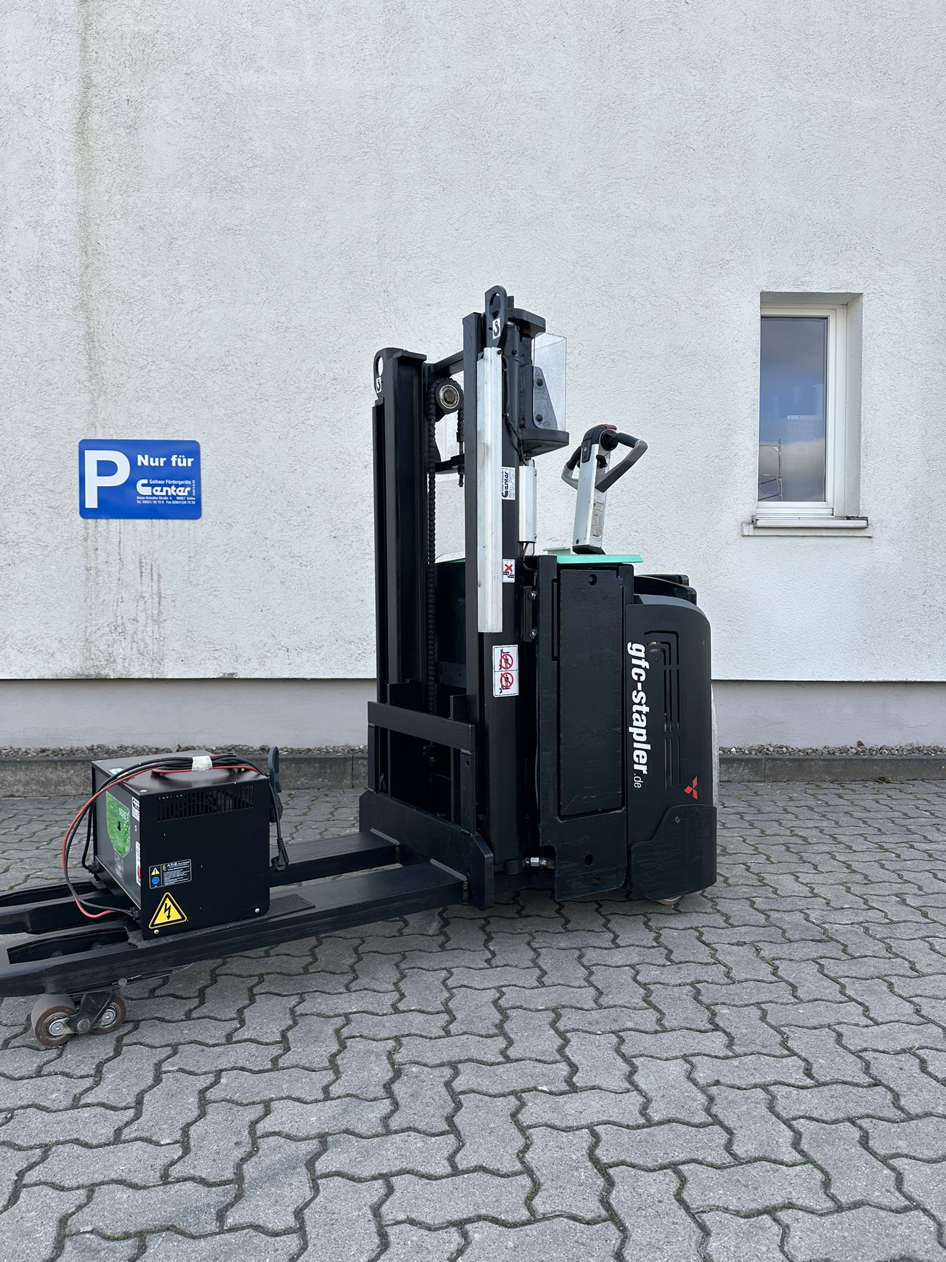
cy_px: 631
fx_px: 875
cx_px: 473
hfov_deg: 56.8
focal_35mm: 24
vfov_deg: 71.6
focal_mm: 6.86
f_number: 1.78
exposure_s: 1/1009
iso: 80
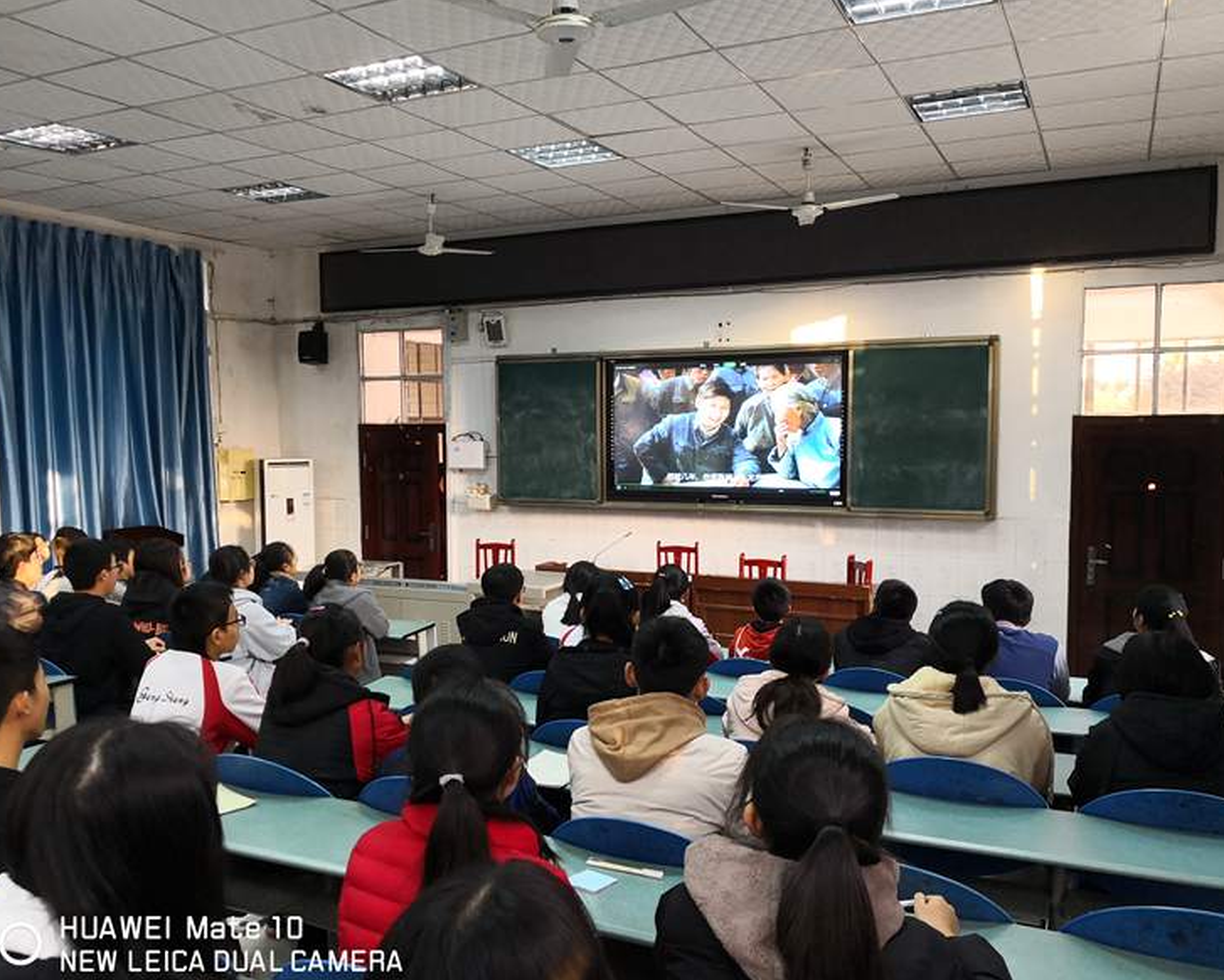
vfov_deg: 50.0
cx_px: 572
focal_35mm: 29
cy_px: 492
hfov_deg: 60.4
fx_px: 1051
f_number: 1.6
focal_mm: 3.95
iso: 160
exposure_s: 1/33.3
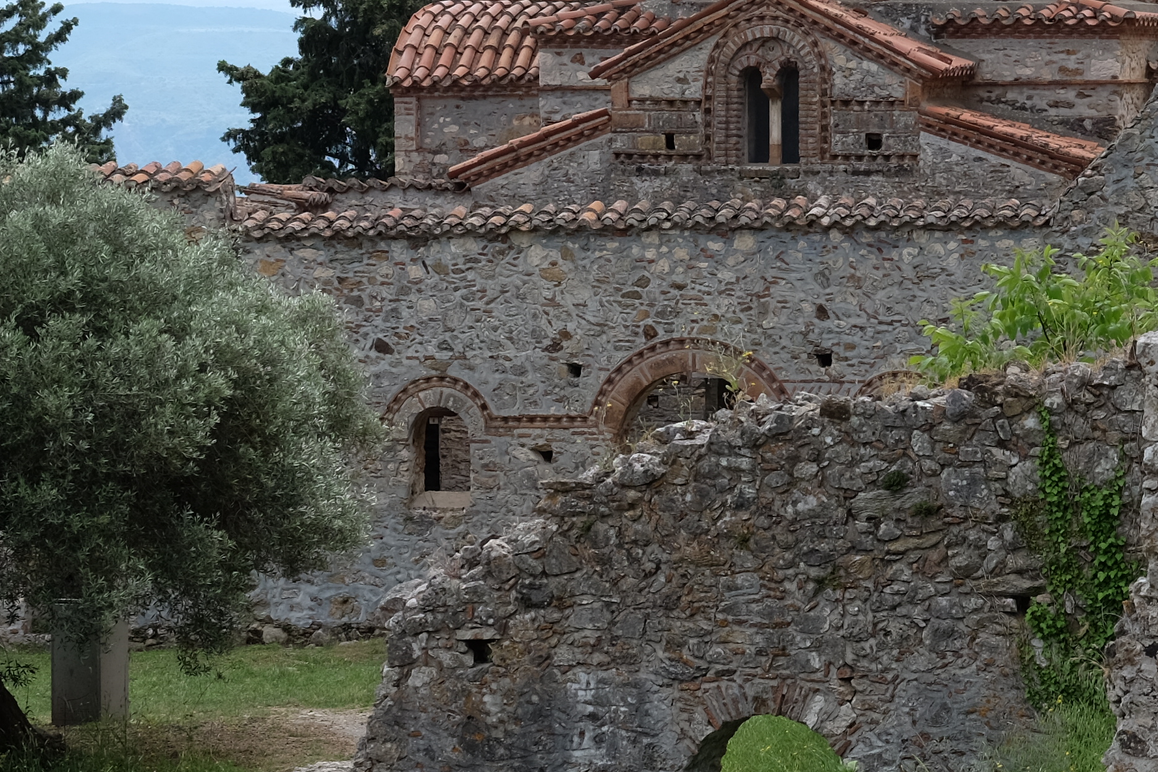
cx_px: 752
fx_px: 6305
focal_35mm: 196
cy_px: 299
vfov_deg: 7.0
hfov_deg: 10.5
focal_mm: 50
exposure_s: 1/420
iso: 200
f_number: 5.6
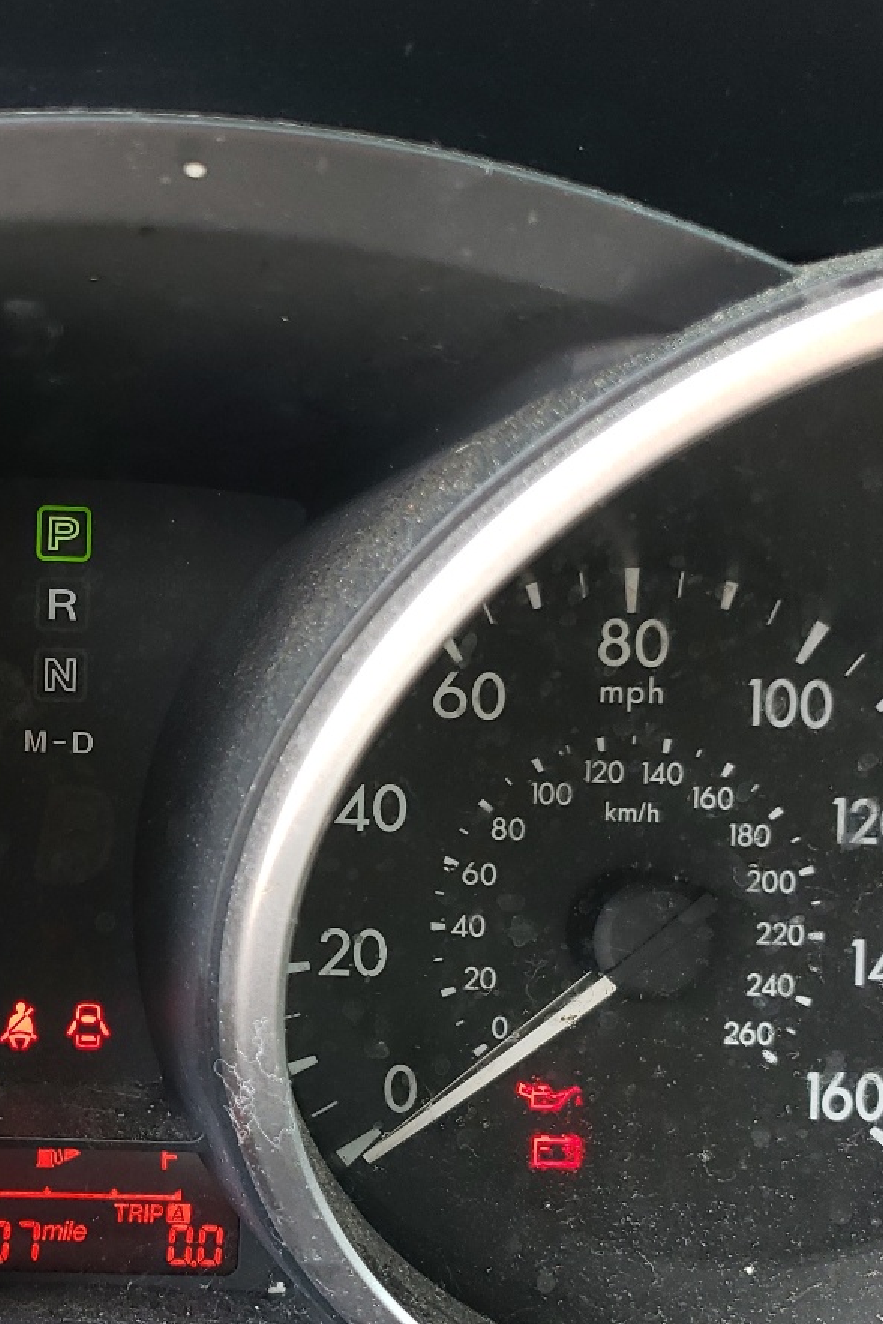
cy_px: 796
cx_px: 58
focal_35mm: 49
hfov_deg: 26.4
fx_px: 1802
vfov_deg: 40.2
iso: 85
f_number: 1.5
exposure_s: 1/120
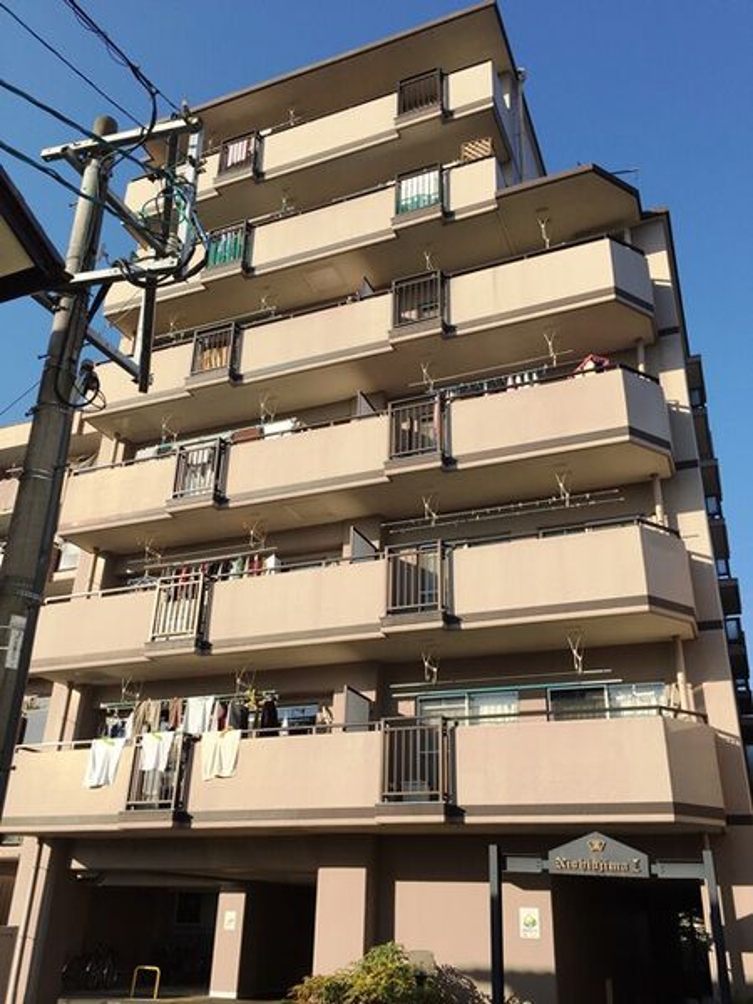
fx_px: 841
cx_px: 376
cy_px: 502
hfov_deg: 48.2
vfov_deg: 61.7
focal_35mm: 29
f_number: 2.2
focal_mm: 4.15
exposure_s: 1/1647
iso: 32
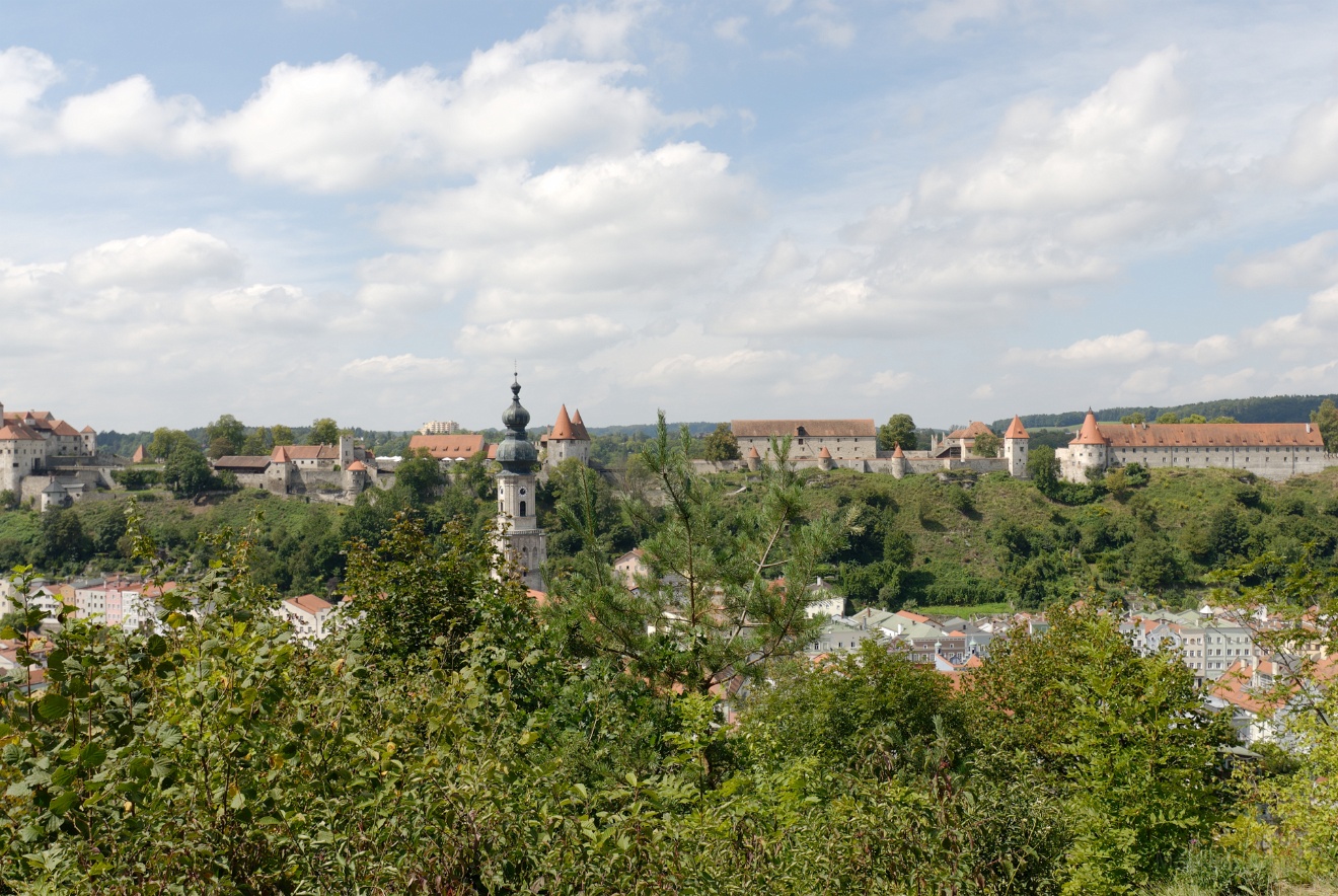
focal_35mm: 36
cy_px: 448
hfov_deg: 53.1
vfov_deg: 37.0
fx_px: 1340
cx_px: 669
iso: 100
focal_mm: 24
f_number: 8
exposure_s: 1/250
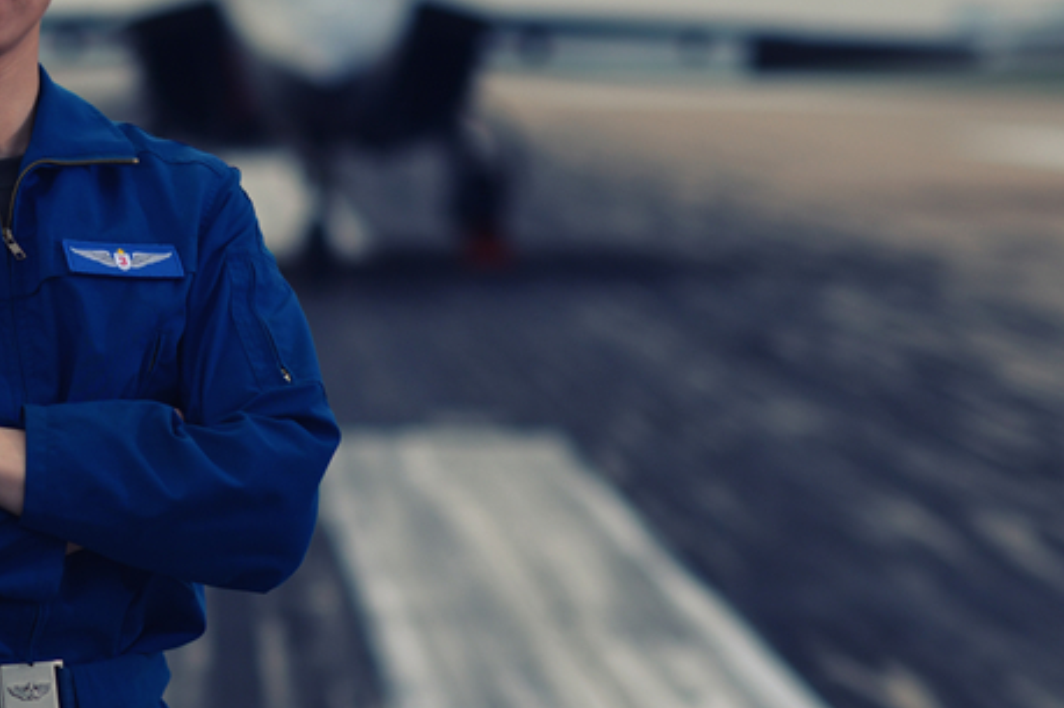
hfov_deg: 9.9
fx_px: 6145
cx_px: 272
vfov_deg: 6.6
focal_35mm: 208
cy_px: 125
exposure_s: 1/4000
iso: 200
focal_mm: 85
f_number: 2.5
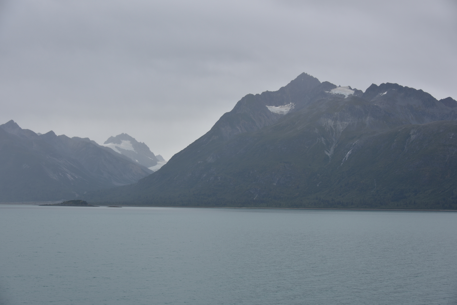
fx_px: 787
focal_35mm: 62
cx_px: 228
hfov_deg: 32.4
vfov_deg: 21.9
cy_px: 152
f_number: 6.3
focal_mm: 62
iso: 100
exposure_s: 1/160
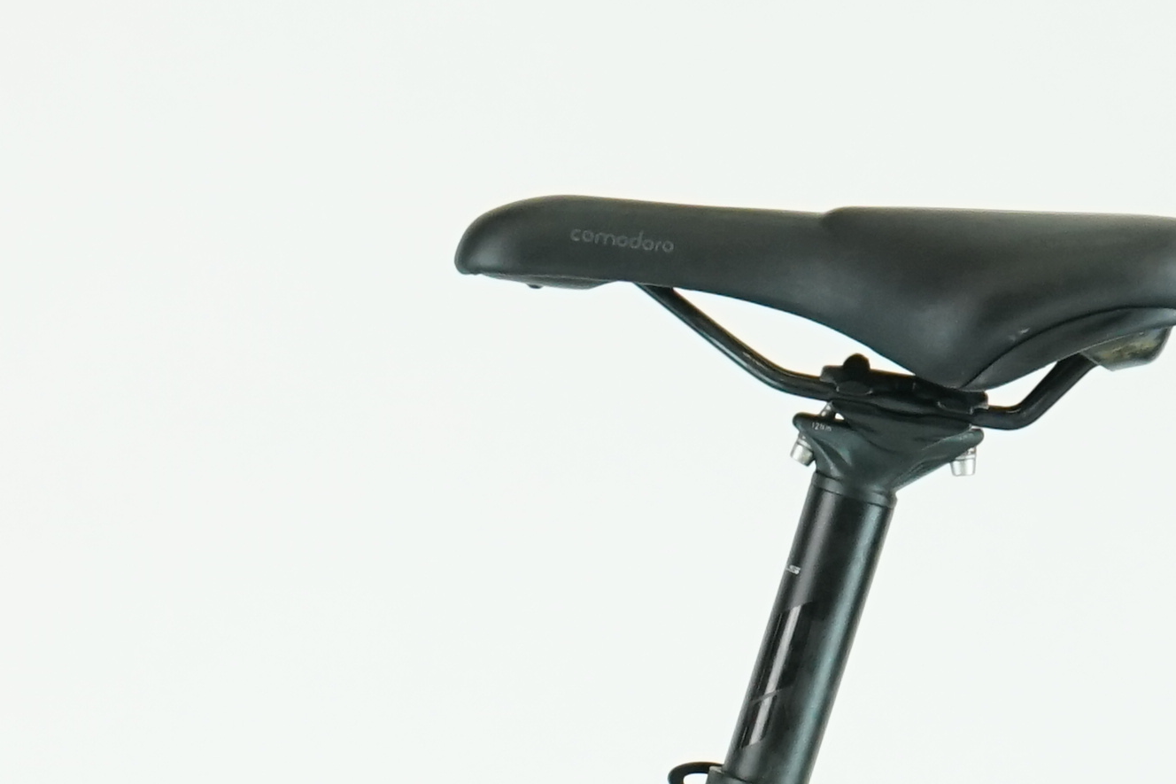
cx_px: 142
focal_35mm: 244
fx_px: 7969
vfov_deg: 5.6
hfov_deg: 8.4
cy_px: 1153
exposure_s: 1/200
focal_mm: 54
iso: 1600
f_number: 5.6
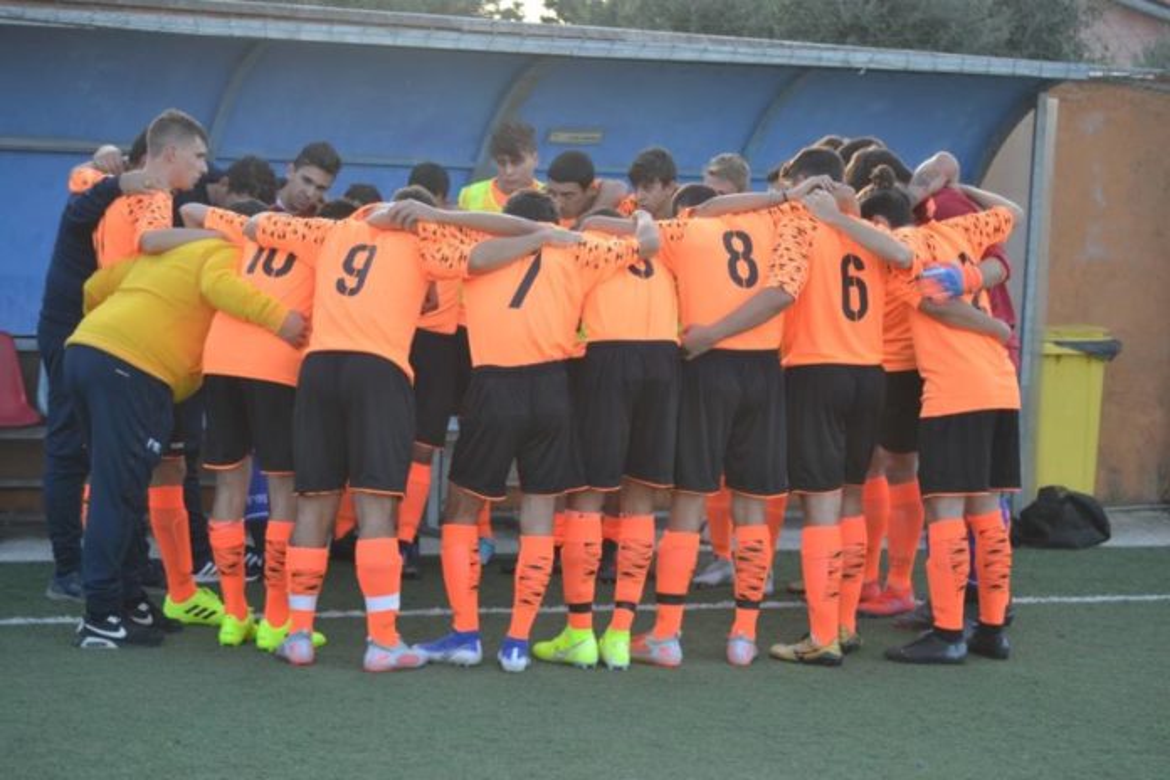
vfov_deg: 14.7
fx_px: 3022
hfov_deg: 21.9
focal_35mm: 93
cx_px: 585
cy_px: 390
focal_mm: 62
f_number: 4.2
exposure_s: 1/500
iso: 640
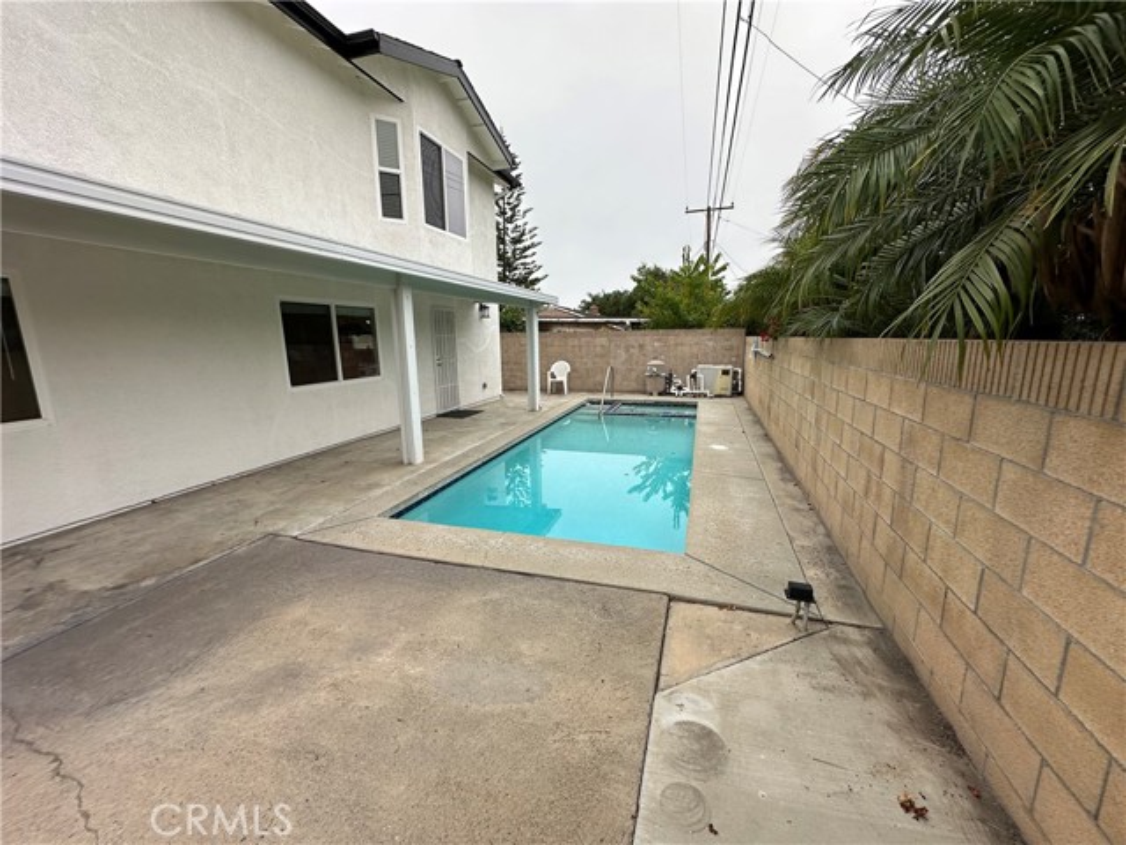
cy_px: 422
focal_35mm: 14
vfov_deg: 85.7
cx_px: 563
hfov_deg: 102.1
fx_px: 455
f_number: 2.2
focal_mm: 2.22
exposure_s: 1/310
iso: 40
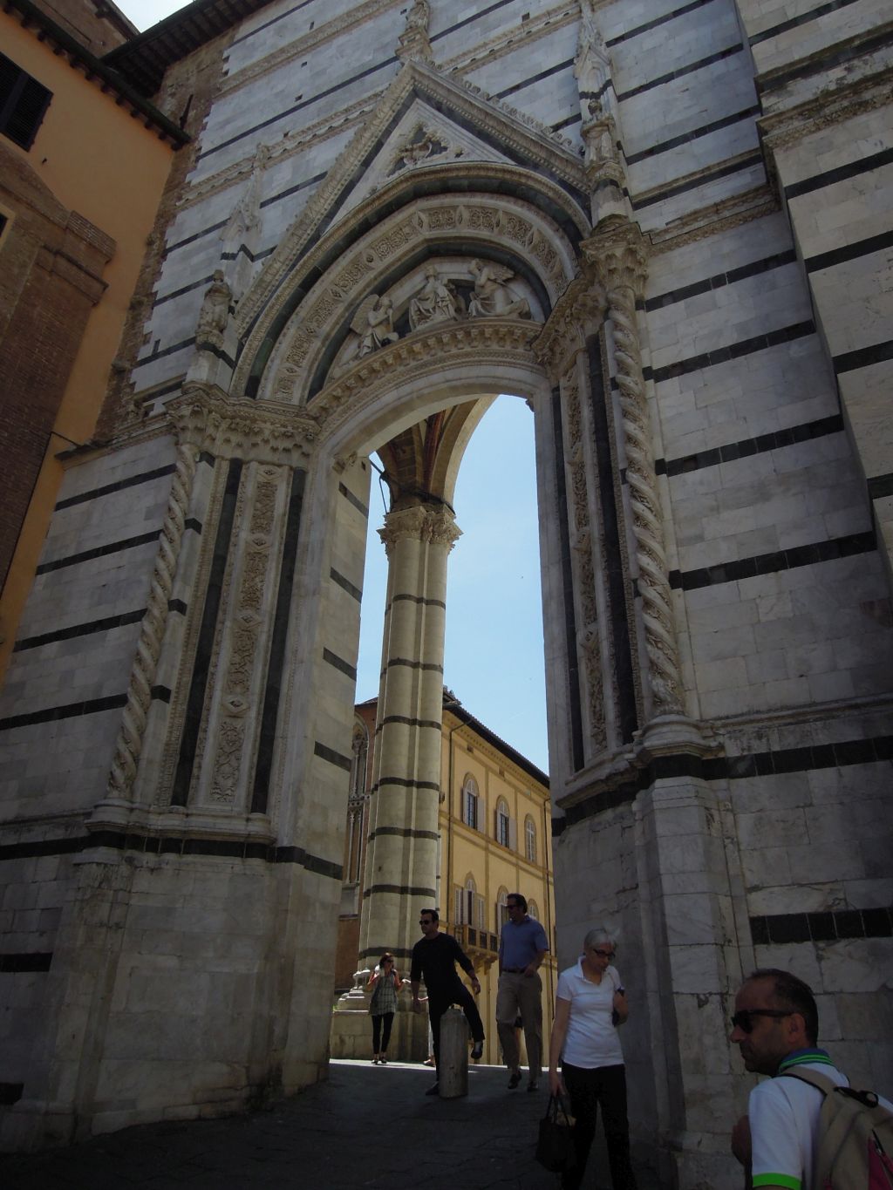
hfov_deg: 56.8
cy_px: 595
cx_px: 446
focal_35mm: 24
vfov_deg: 71.6
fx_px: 825
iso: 160
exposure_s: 1/1250
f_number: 3.5
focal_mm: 4.3
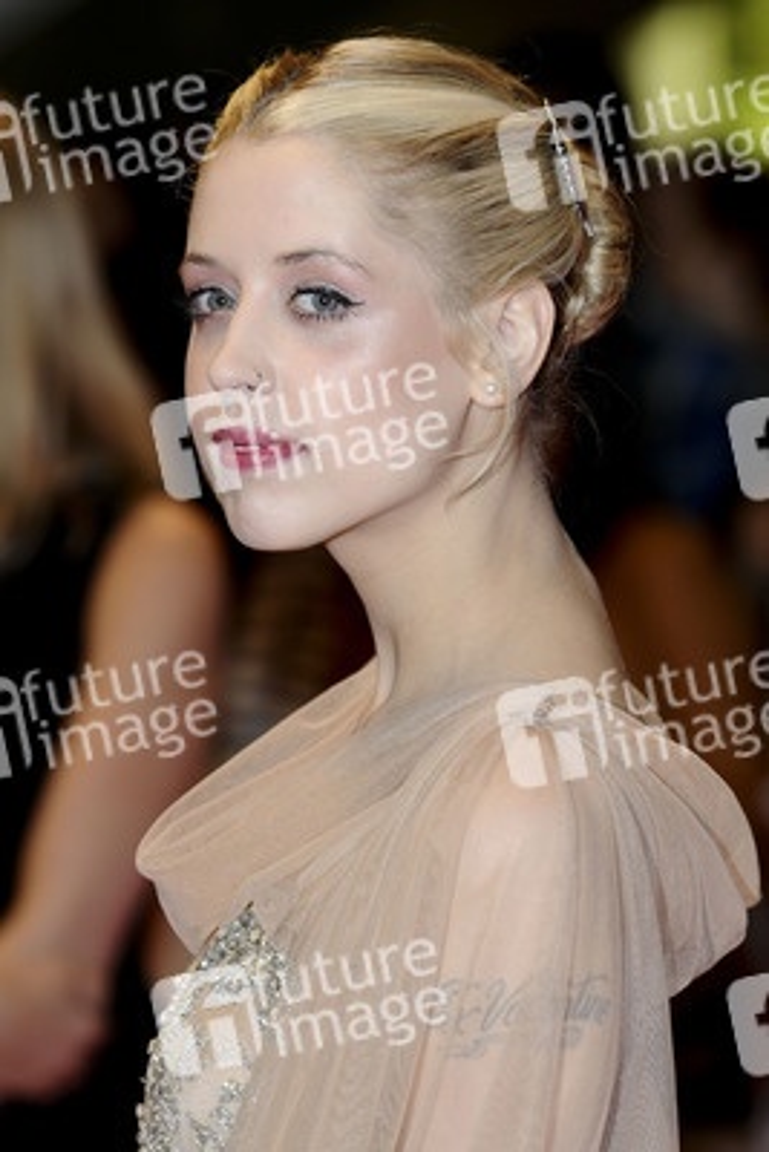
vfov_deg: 8.9
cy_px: 576
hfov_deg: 5.9
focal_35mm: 232
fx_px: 7443
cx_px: 384
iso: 320
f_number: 4.5
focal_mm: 155
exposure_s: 1/160
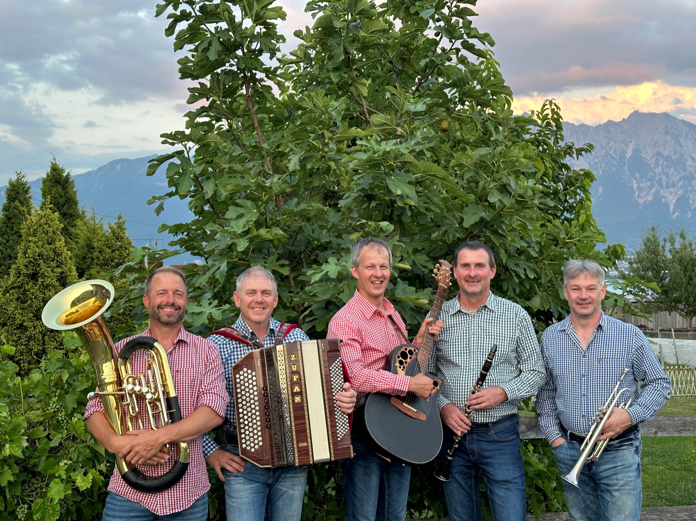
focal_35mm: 48
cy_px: 260
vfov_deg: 30.3
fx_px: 965
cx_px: 348
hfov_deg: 39.7
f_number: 1.78
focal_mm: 6.86
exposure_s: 1/107
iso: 80
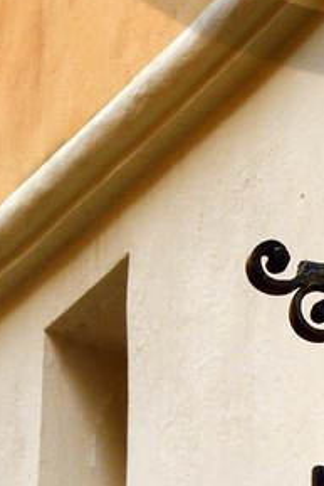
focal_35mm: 387
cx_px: 426
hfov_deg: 3.5
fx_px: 5218
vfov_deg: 5.2
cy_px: -441
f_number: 18
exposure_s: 1/160
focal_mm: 70
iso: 800
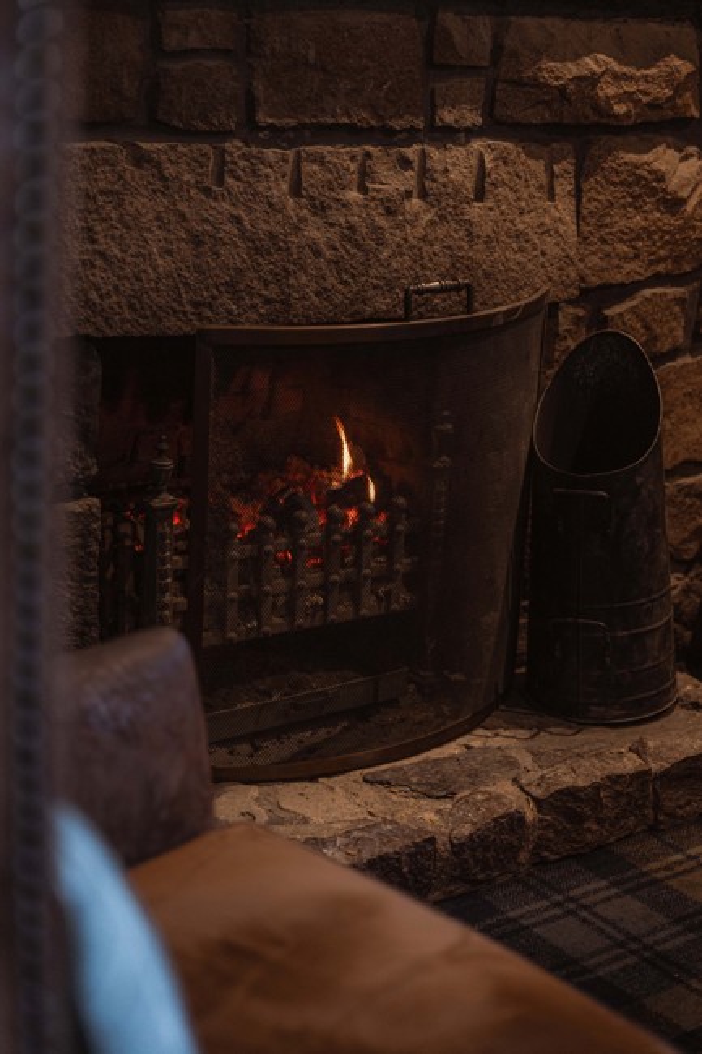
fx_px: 1694
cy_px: 527
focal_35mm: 58
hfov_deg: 23.4
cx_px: 351
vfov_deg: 34.5
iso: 1250
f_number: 2.8
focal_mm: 57.9
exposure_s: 1/50
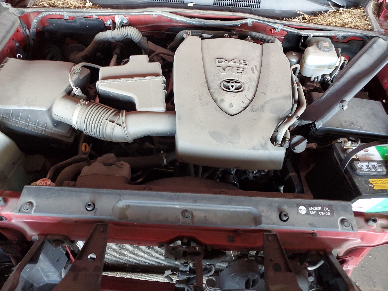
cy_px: 146
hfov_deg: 67.3
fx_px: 291
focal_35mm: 26
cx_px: 194
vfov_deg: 53.1
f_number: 1.5
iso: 287
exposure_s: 1/60.2
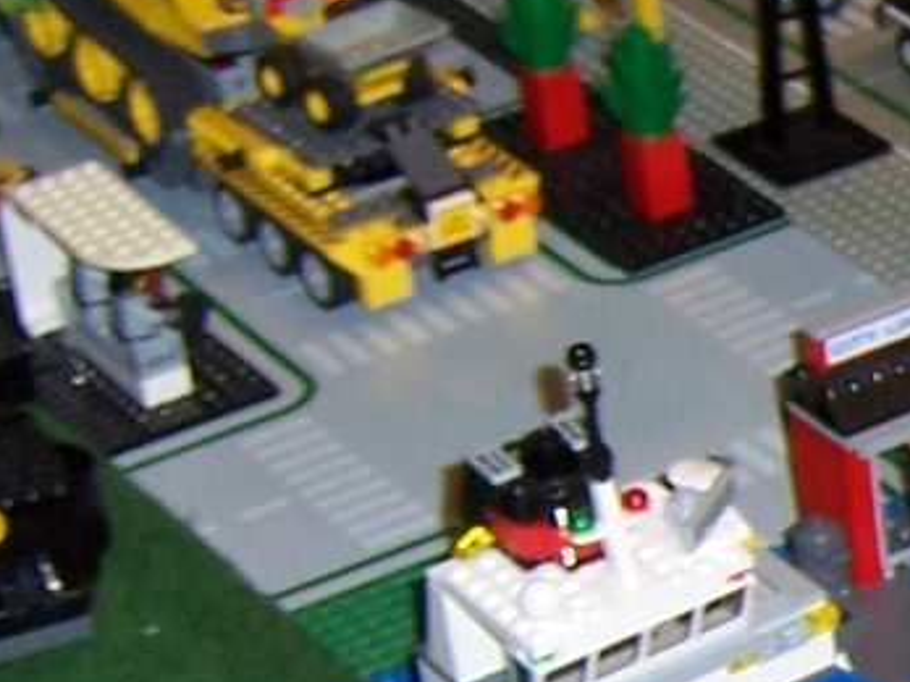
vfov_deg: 9.1
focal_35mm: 161
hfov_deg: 11.3
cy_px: 774
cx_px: 1691
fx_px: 4231
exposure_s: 1/60
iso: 80
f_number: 2.8
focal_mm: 6.2
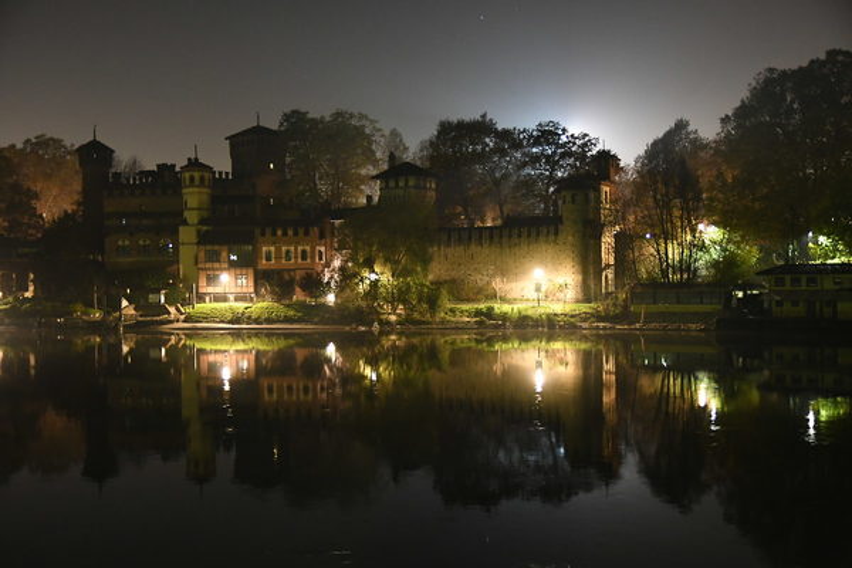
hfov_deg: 48.5
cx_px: 426
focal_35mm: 40
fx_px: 947
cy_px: 284
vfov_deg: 33.4
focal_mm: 27
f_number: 2.8
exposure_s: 1/4
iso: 3200
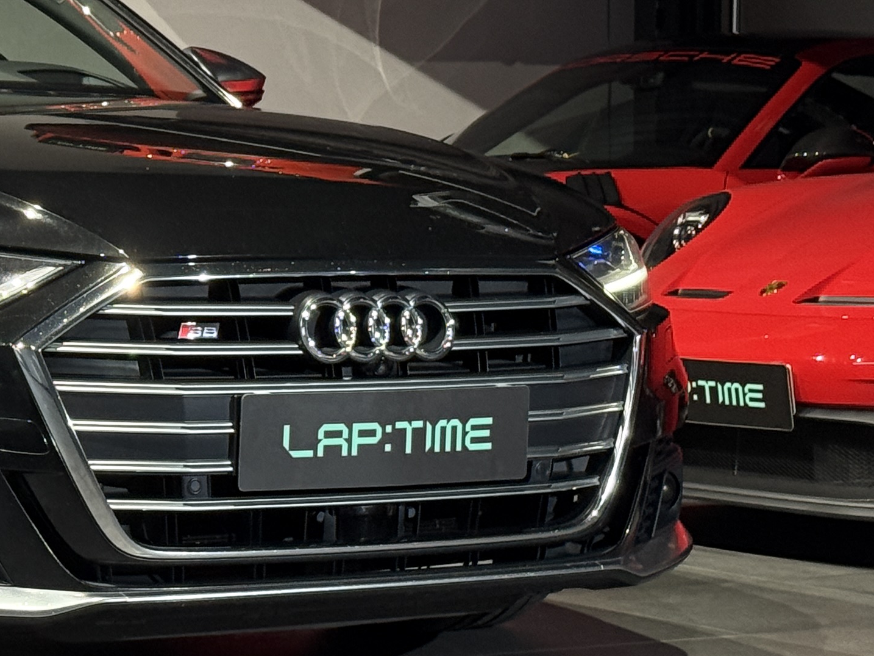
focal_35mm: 135
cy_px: 308
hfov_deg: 14.3
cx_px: -52
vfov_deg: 11.0
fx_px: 3408
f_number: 1.78
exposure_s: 1/54
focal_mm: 6.76
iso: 200
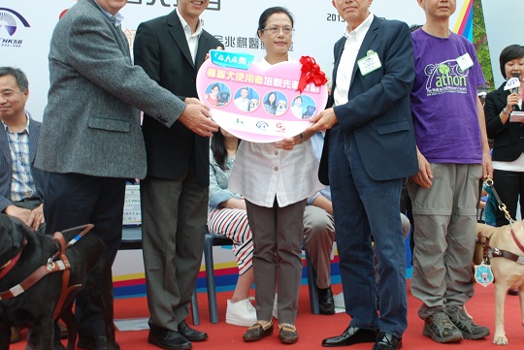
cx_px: 301
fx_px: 816
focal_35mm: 56
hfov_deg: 35.5
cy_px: 130
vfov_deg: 24.2
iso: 200
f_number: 4.5
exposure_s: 1/25
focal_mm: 26
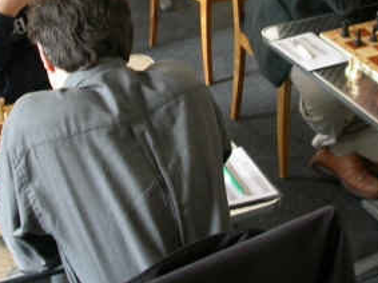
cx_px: 195
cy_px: 17
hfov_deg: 22.8
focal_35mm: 86
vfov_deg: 16.9
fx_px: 939
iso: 100
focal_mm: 7.85
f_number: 2.6
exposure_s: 1/12.7
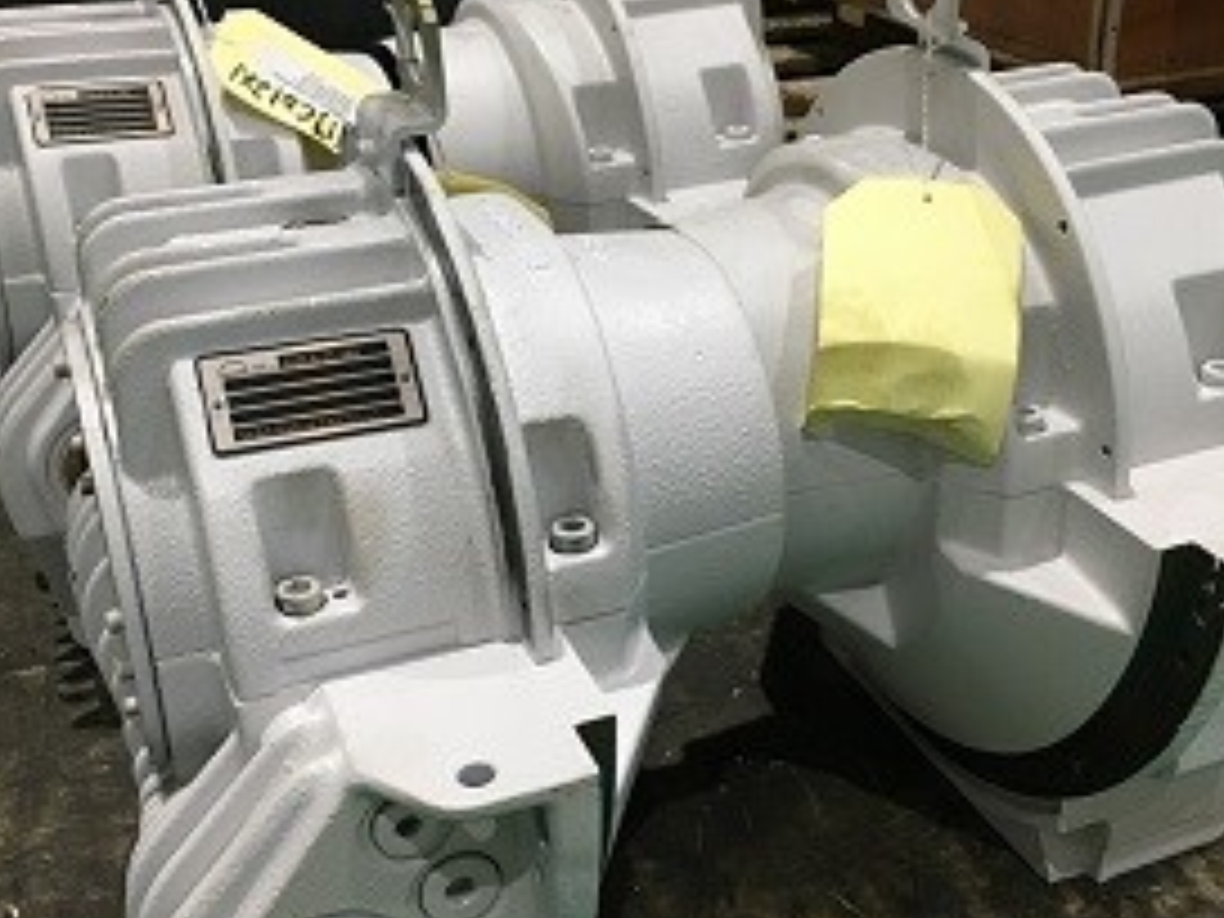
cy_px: 443
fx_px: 1520
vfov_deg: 33.6
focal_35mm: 43
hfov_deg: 43.8
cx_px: 621
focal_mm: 4.15
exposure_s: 1/33
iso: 160
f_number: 2.2
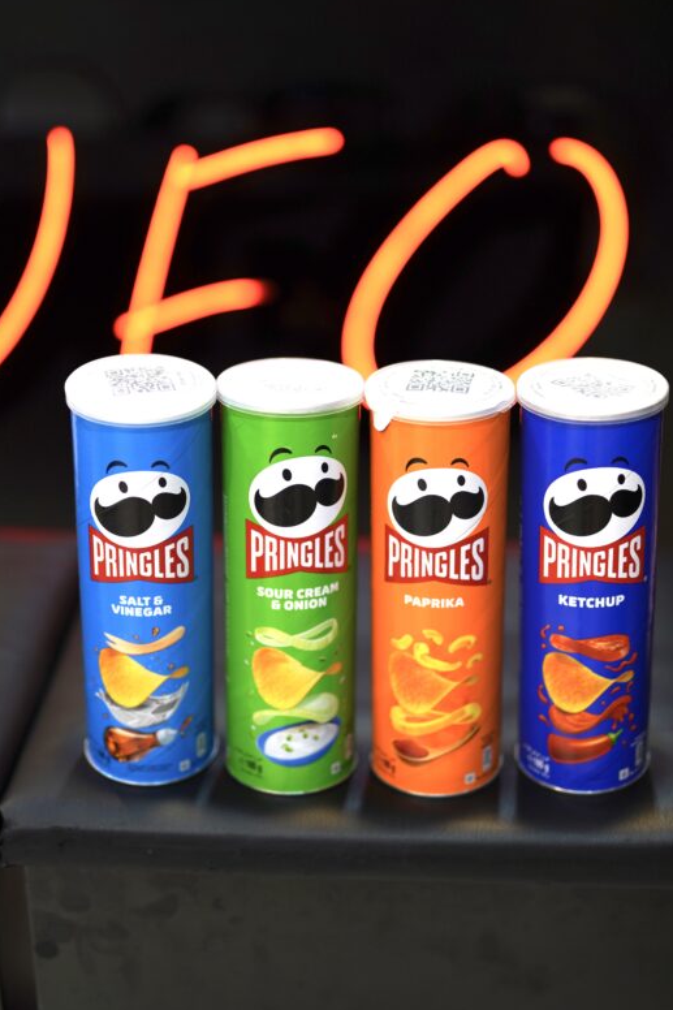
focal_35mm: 58
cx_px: 342
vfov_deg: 34.5
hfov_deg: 23.4
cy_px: 487
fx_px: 1627
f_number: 1.4
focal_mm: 50
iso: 250
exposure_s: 1/160
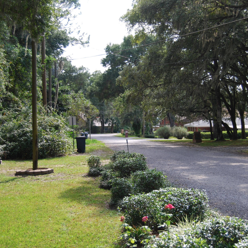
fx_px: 503
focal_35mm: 62
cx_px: 145
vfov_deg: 27.7
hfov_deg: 27.7
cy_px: 122
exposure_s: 1/160
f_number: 4.5
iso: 100
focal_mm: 32
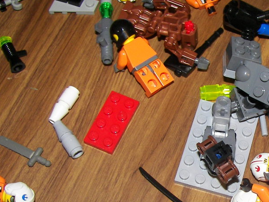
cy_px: 152
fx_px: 591
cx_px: 251
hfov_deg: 24.8
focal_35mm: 76
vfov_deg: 19.3
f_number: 2.8
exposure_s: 1/30
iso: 100
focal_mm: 6
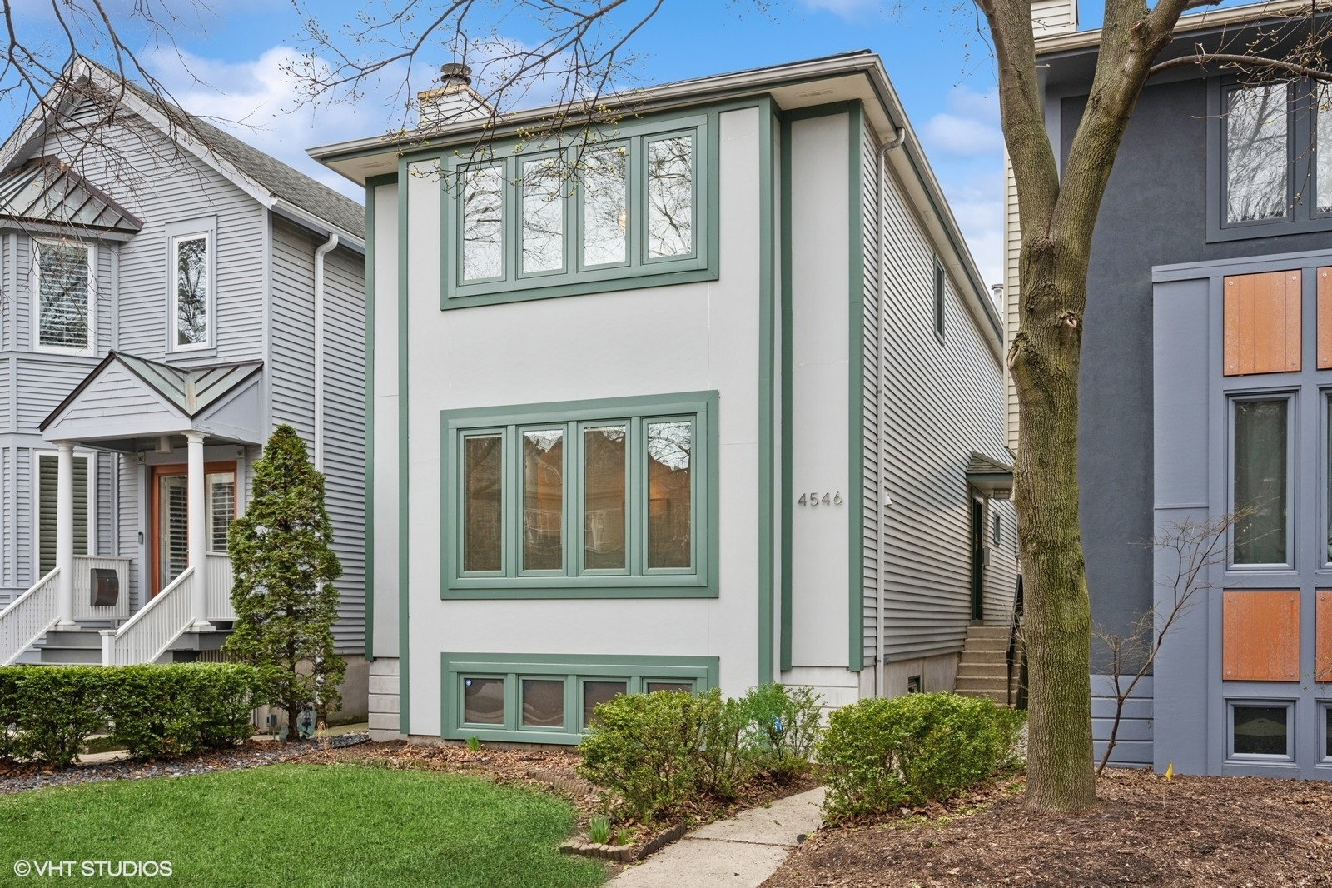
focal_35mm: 30
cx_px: 666
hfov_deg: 61.9
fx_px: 1110
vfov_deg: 43.6
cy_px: 444
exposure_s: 1/20
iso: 200
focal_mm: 30
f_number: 9.5
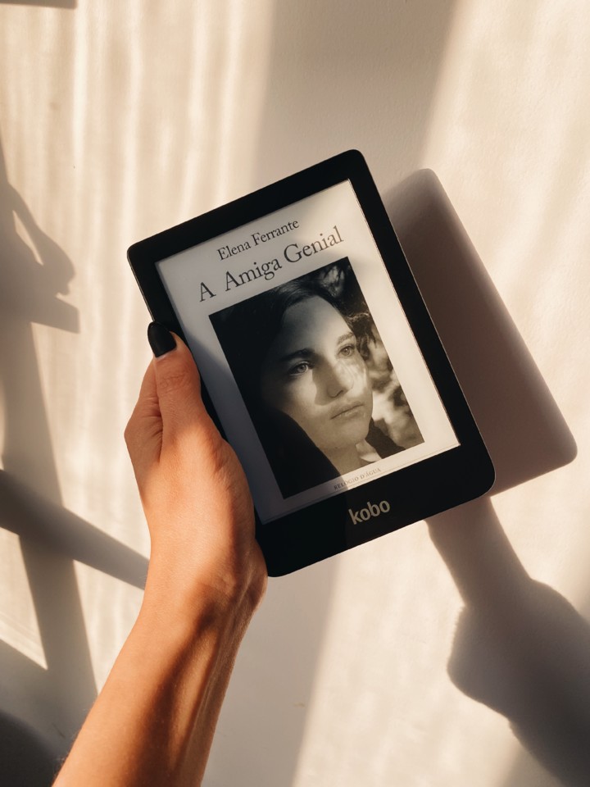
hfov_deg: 53.1
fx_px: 591
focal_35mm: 26
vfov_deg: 67.3
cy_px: 394
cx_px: 295
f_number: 1.8
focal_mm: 4.25
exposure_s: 1/121
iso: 32
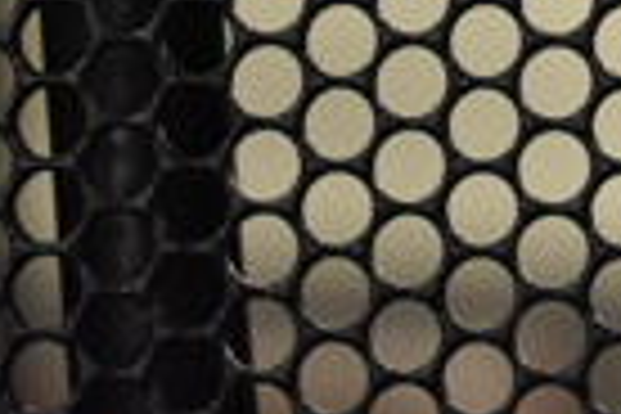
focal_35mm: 346
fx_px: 5968
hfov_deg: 5.8
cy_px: -482
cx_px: 1202
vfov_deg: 3.9
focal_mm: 52
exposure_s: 1/80
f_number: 5.6
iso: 1400
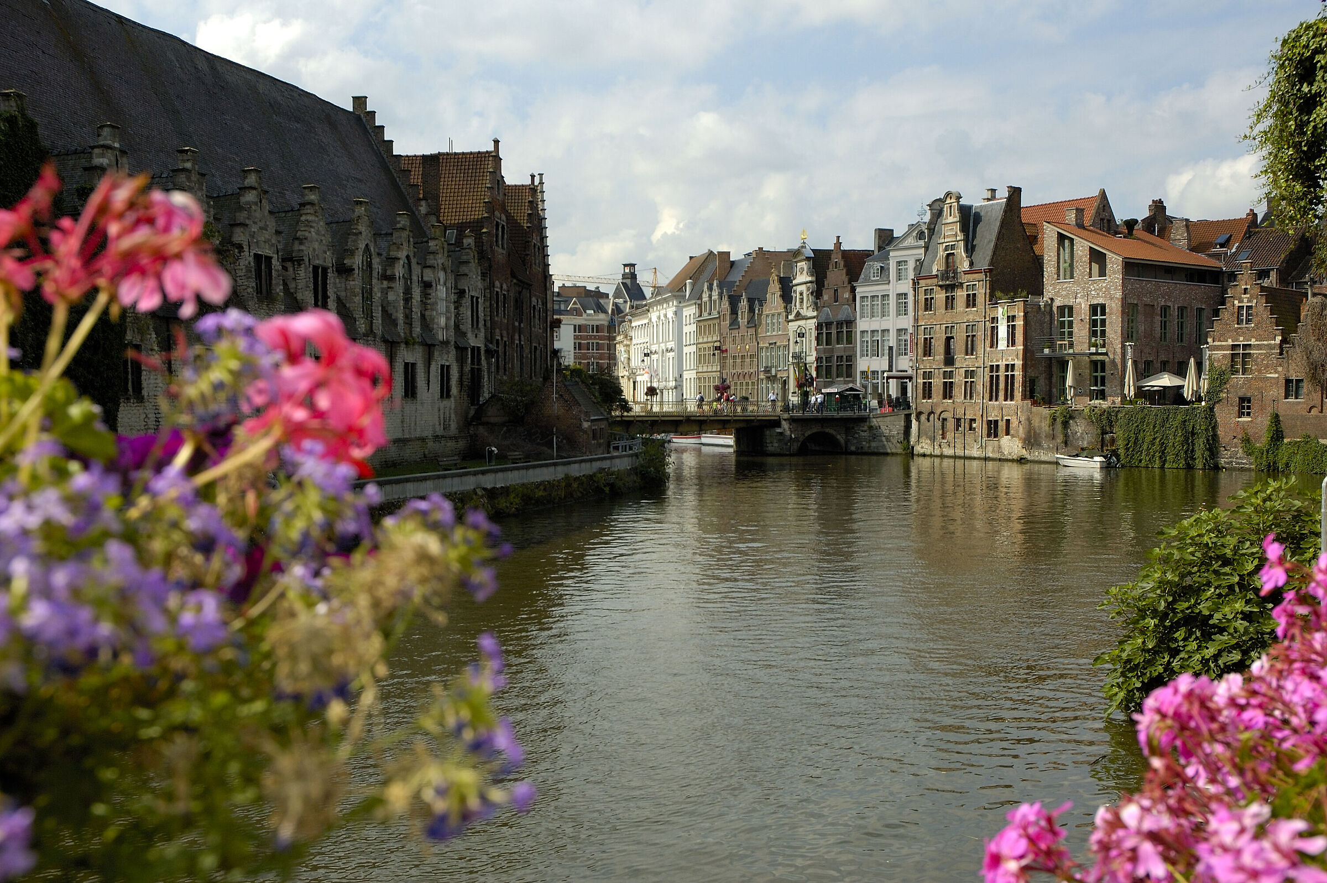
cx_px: 664
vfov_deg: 30.8
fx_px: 1602
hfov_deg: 45.0
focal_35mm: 44
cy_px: 442
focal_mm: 29
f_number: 8
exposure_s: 1/500
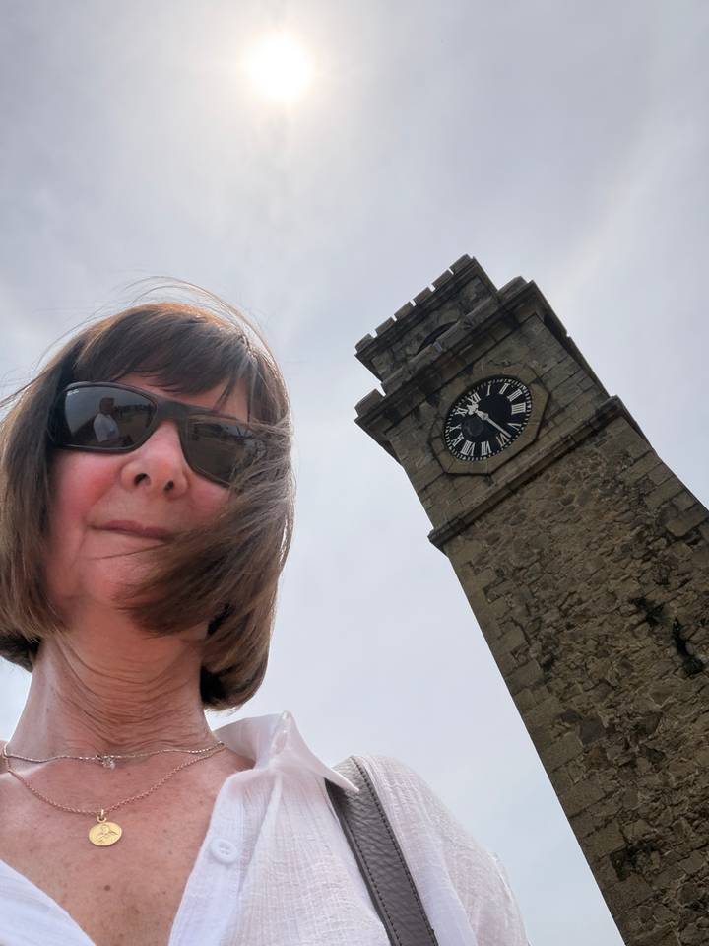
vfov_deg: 60.0
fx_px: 819
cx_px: 354
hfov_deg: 46.8
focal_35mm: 30
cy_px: 473
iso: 40
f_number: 1.9
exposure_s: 1/3125
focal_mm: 2.71
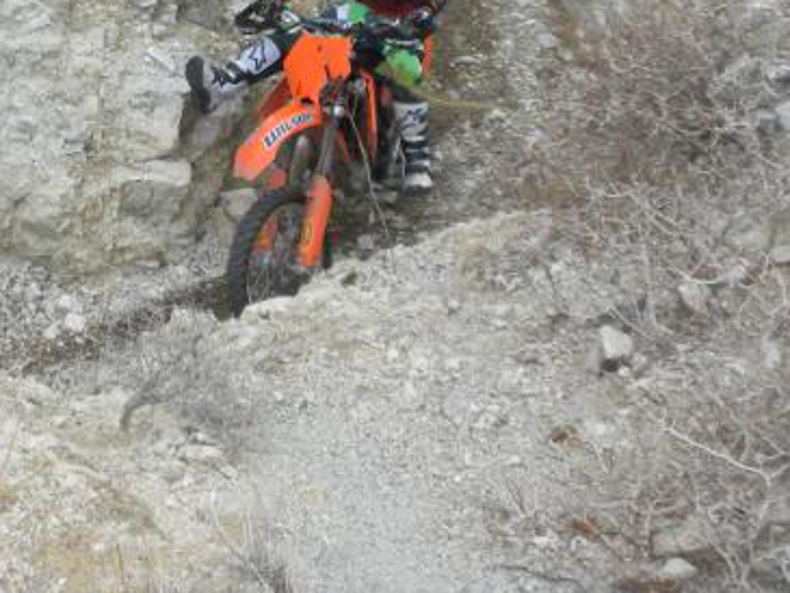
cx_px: 206
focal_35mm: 81
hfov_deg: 23.9
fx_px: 1849
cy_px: 50
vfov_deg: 17.9
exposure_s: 1/196
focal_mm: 6.6
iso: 90
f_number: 3.5
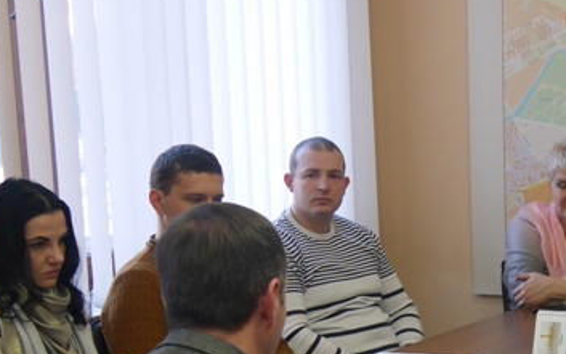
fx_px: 1528
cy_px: 430
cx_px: 497
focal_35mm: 99
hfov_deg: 20.6
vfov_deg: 12.9
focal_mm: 17
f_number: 3.7
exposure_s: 1/60
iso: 800
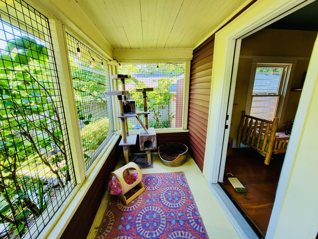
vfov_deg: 89.9
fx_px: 119
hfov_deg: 106.2
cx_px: 159
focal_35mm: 13
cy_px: 120
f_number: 2.2
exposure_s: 1/60
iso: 80
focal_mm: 2.2
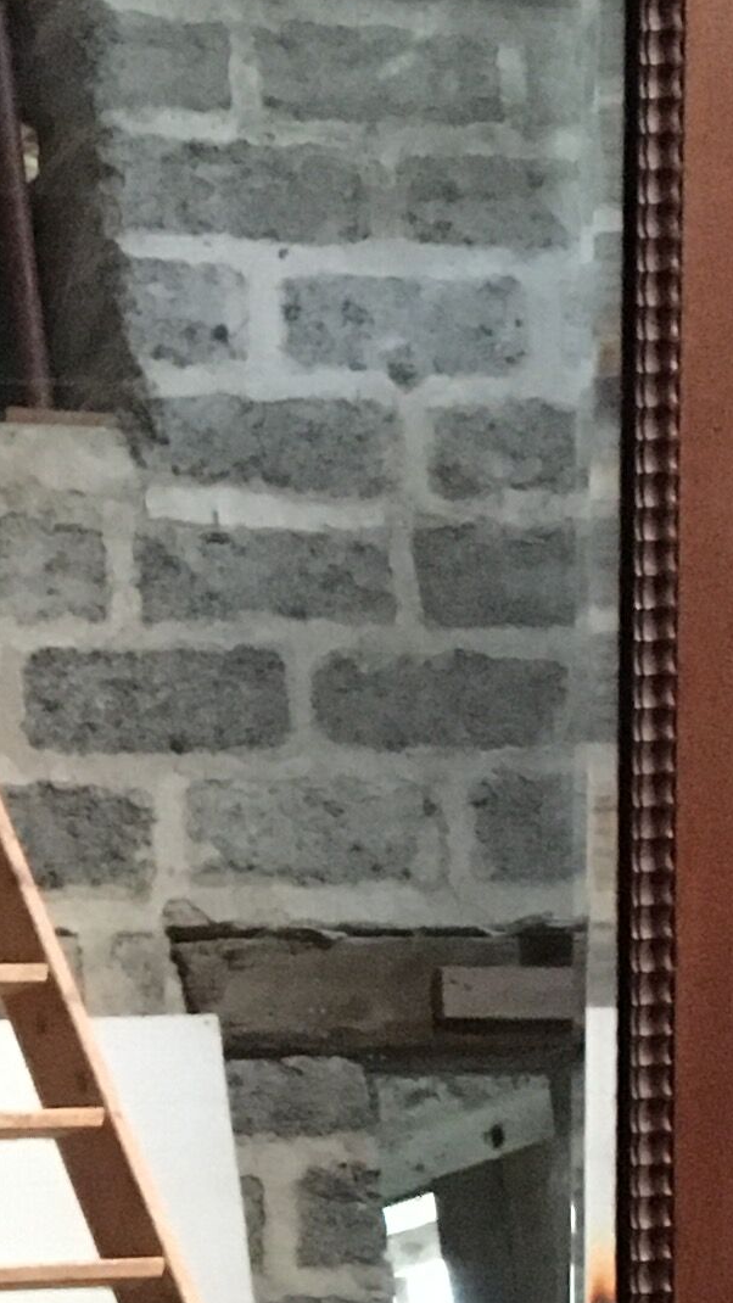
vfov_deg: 17.6
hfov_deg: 9.8
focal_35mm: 119
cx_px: -442
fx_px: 4111
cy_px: 1294
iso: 320
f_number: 2.2
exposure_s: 1/17
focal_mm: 4.15
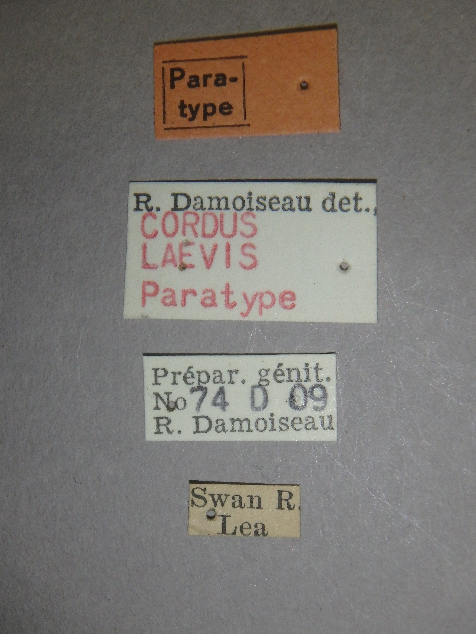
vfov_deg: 38.9
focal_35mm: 49
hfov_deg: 29.7
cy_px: 317
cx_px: 238
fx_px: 898
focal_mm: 8.7
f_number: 5.2
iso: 400
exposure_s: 1/200
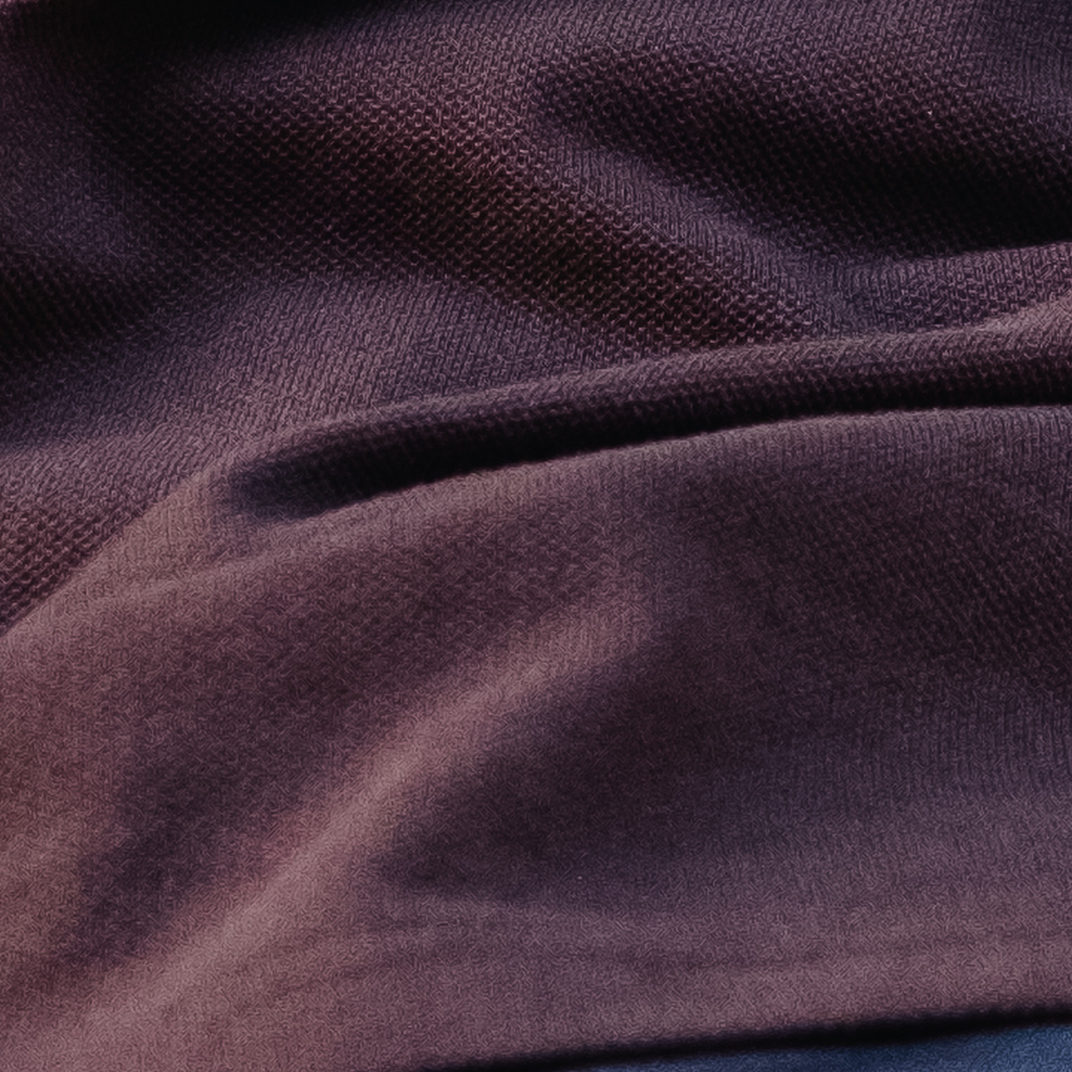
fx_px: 8689
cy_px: 171
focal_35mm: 248
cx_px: 911
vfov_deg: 7.0
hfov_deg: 7.0
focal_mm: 23
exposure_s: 1/800
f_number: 2.5
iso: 800
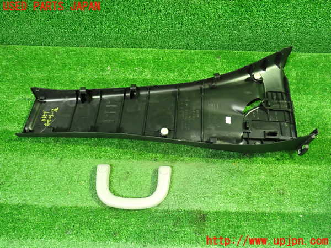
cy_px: 124
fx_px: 287
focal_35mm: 30
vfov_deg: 46.8
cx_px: 166
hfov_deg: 60.0
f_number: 2.3
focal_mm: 5.4
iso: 800
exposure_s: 1/30
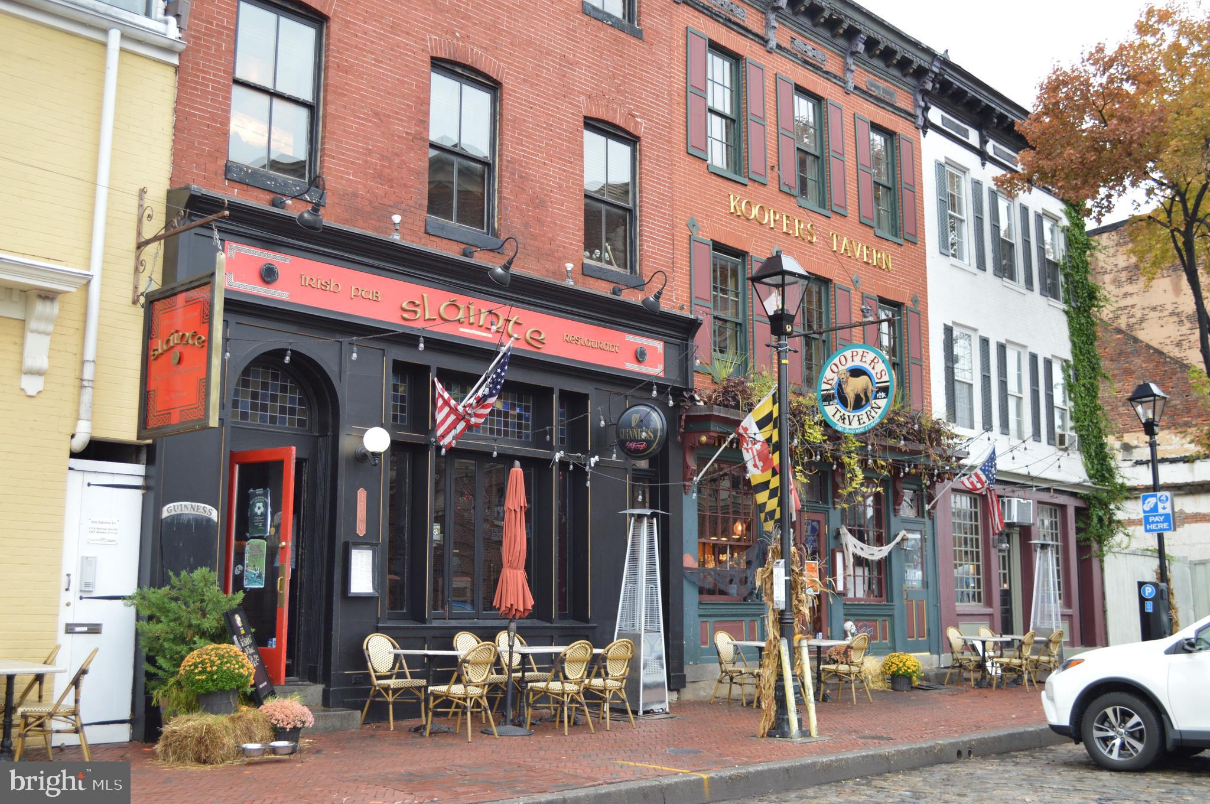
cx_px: 605
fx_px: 1309
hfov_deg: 49.6
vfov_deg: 34.1
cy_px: 402
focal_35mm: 39
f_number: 4.2
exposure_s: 1/80
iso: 400
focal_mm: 26
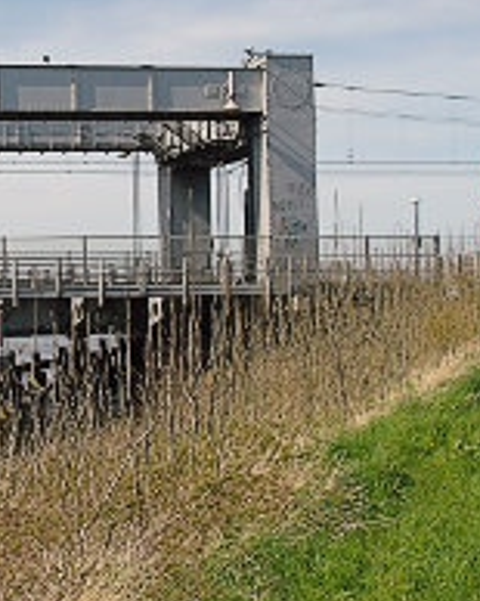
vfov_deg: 32.4
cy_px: 232
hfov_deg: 24.1
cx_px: -82
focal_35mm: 58
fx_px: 1031
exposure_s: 1/500
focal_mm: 18
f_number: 4.5
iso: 100
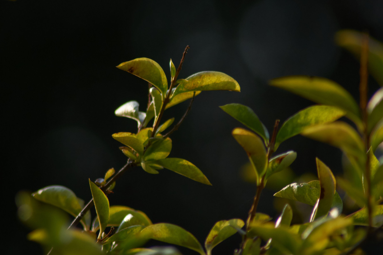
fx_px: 9574
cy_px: 128
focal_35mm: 900
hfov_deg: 2.3
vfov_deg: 1.5
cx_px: 192
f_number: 11
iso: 800
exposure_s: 1/800
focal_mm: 600
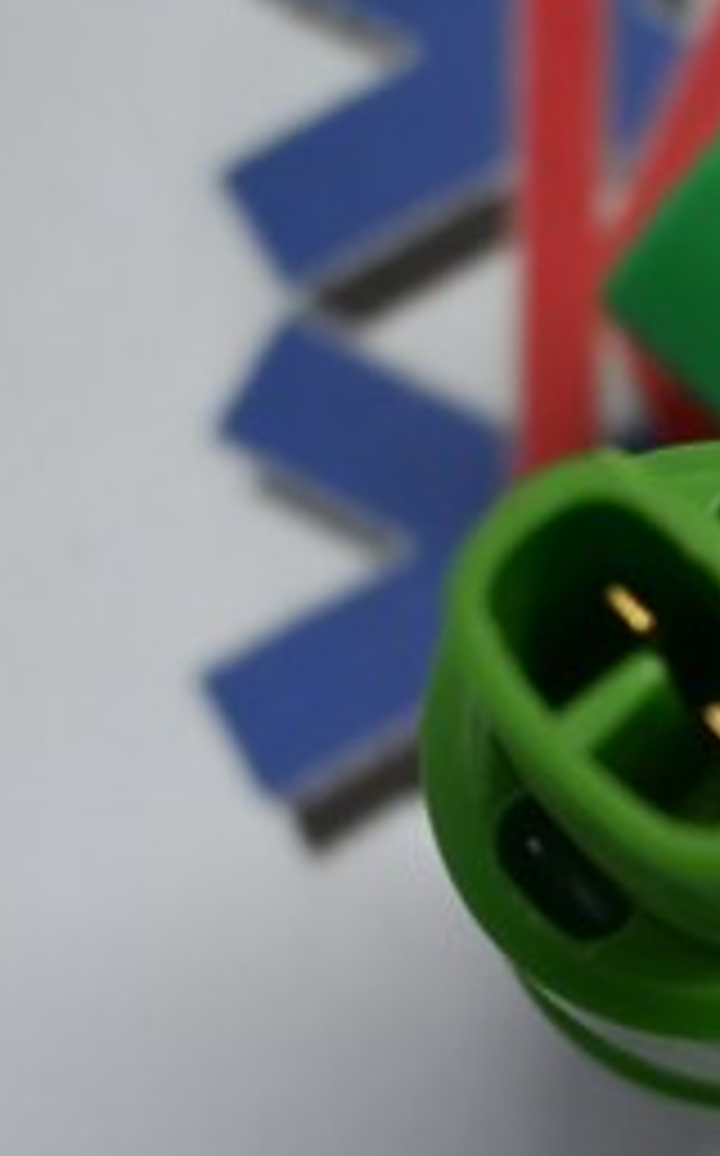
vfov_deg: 15.8
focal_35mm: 132
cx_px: 1071
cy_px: 702
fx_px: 4162
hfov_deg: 9.6
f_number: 5.3
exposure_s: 1/125
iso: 1100
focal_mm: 37
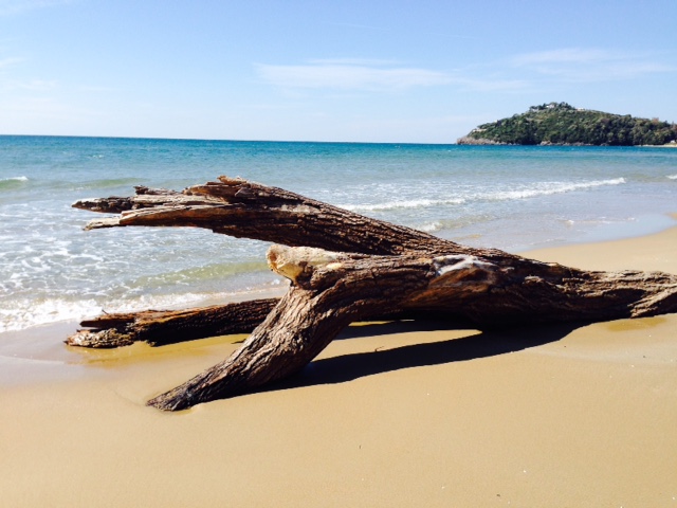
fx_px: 645
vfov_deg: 42.9
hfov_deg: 55.4
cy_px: 254
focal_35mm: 33
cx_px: 338
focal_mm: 4.12
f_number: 2.4
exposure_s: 1/1506
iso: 50
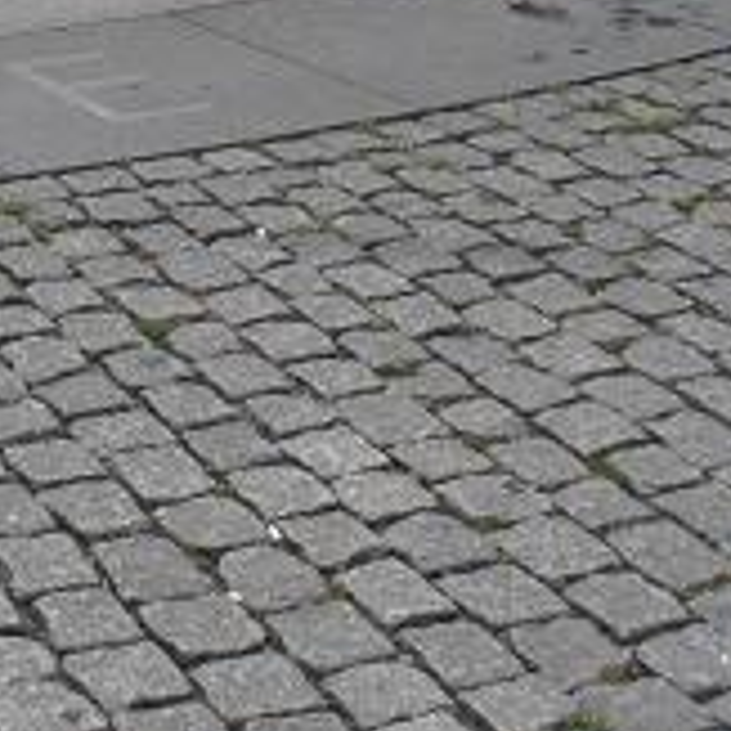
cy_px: 36
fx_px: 3010
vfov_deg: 13.7
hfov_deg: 13.4
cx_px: -184
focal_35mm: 126
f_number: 4.2
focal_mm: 7.87
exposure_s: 1/320
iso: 80
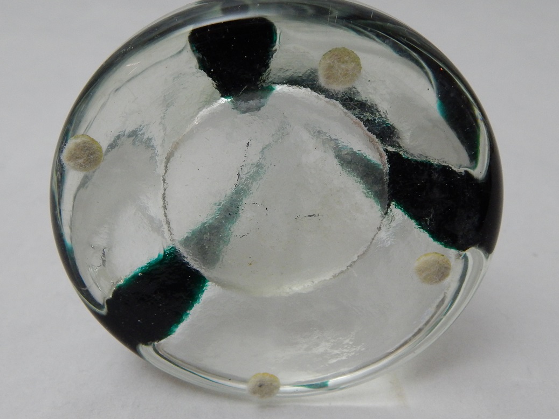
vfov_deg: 32.2
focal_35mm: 45
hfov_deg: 42.1
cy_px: 226
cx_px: 264
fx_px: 727
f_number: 3.3
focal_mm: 6.1
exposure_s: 1/25
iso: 400
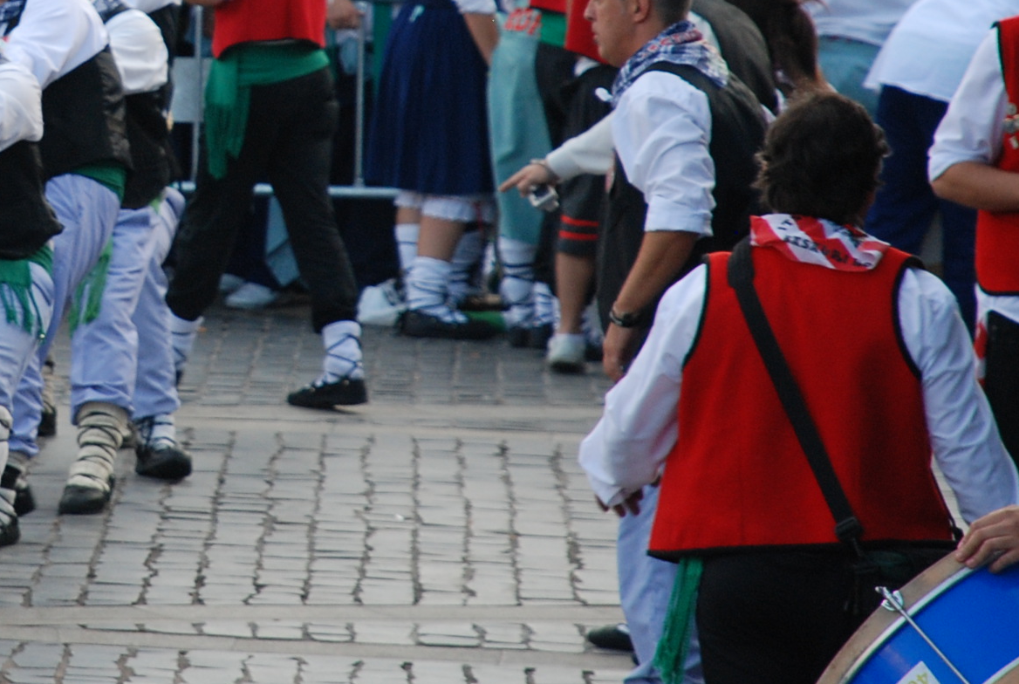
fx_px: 14245
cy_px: 51
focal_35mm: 502
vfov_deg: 2.7
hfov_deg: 4.1
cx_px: -33
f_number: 5.6
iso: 400
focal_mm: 135
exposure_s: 1/100
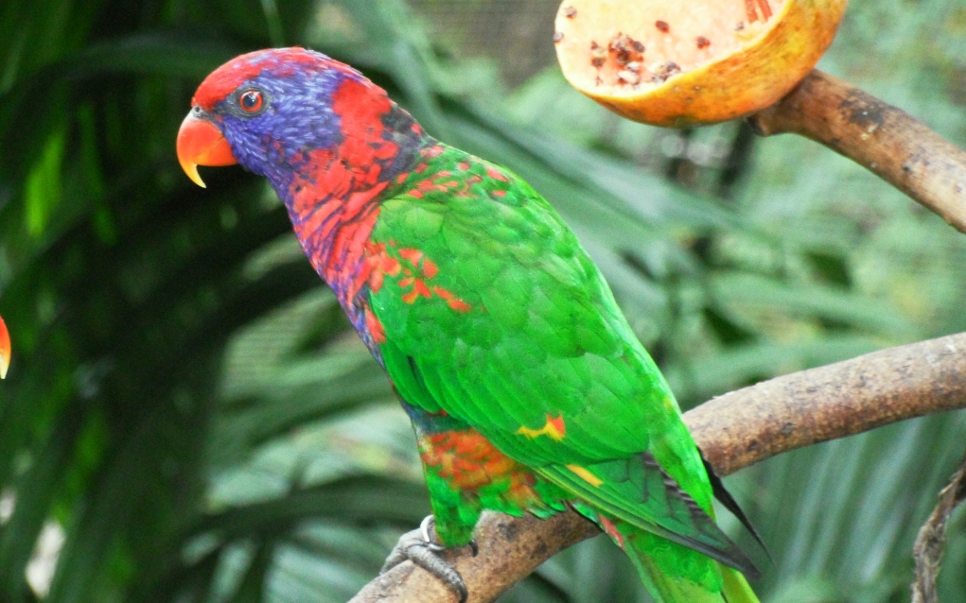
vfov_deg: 4.1
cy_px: 348
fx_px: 8398
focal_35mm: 319
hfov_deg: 6.6
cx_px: 483
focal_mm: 49.4
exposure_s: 1/60
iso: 640
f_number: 5.4
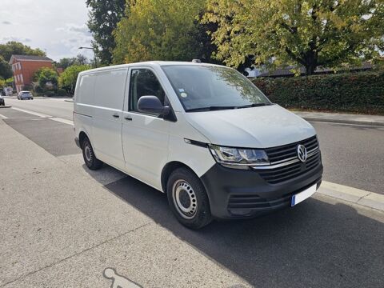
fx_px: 255
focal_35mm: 23
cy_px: 144
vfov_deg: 58.9
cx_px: 192
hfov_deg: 73.9
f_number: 1.7
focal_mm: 6.3
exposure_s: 1/812
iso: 10
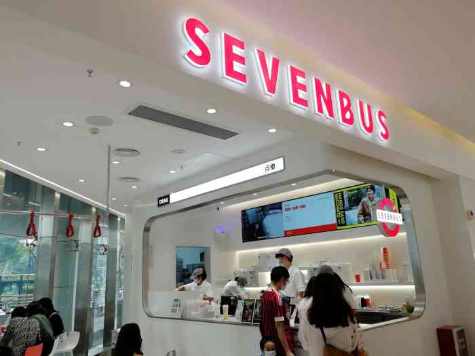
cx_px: 238
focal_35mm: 27
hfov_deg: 65.3
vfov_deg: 51.4
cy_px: 178
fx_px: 370
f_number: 2.2
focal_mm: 3.95
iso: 50
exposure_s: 1/60.2
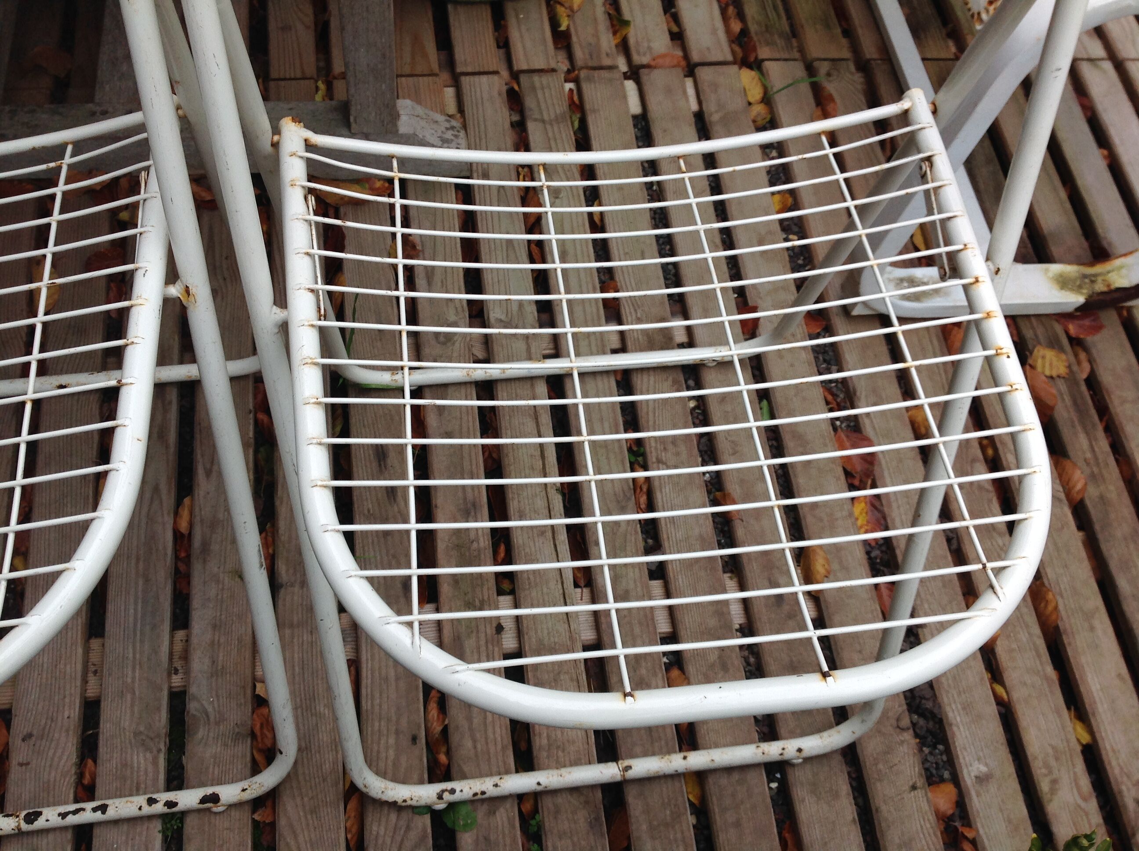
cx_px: 570
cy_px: 426
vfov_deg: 40.6
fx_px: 1150
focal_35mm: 35
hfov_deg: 52.7
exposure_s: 1/282
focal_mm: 4.28
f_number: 2.4
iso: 50
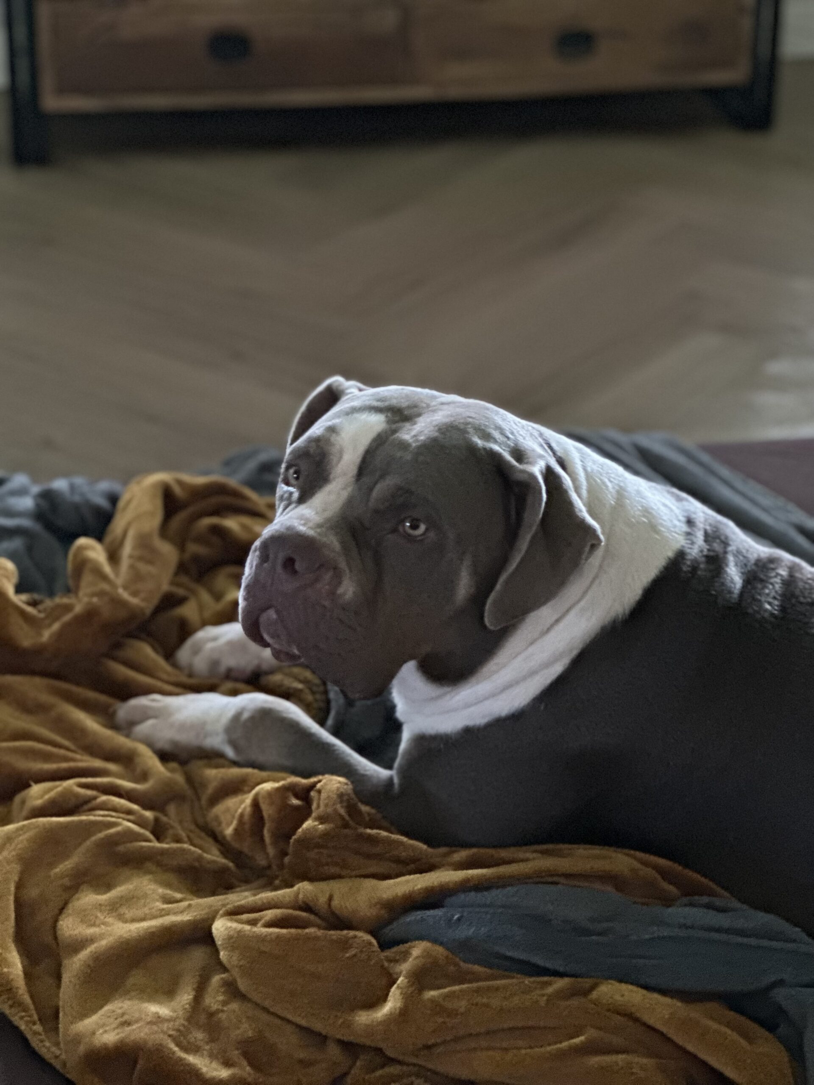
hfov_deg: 19.1
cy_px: 542
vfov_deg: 25.3
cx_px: 407
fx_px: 2414
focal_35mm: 77
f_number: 2.8
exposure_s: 1/14
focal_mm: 9
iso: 1250
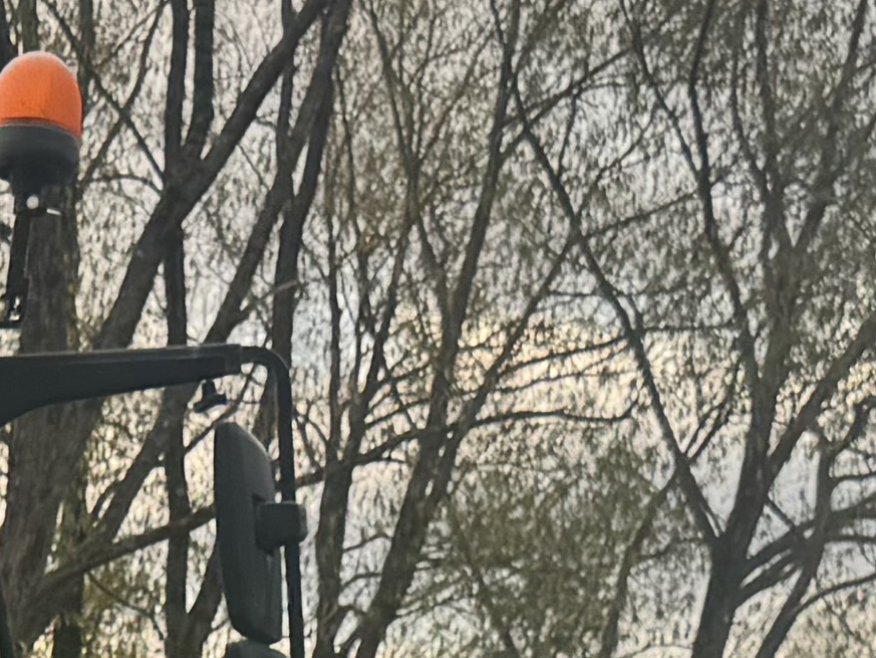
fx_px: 3974
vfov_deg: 8.8
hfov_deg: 12.3
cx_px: -129
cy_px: 1452
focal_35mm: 157
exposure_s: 1/276
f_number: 1.78
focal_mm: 6.76
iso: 80
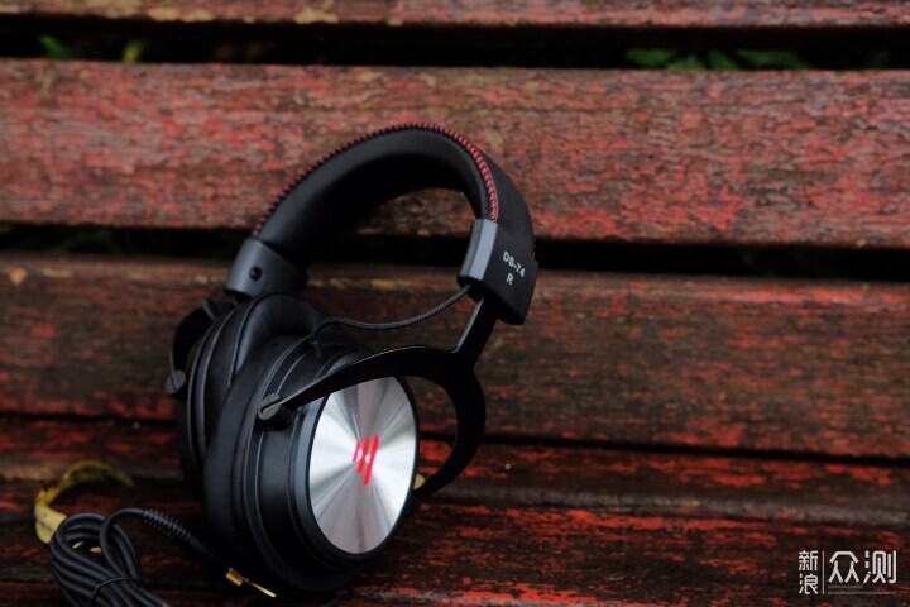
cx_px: 455
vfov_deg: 27.0
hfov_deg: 39.6
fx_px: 1264
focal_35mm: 50
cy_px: 304
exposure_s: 1/600
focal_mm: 33
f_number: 4
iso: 1600
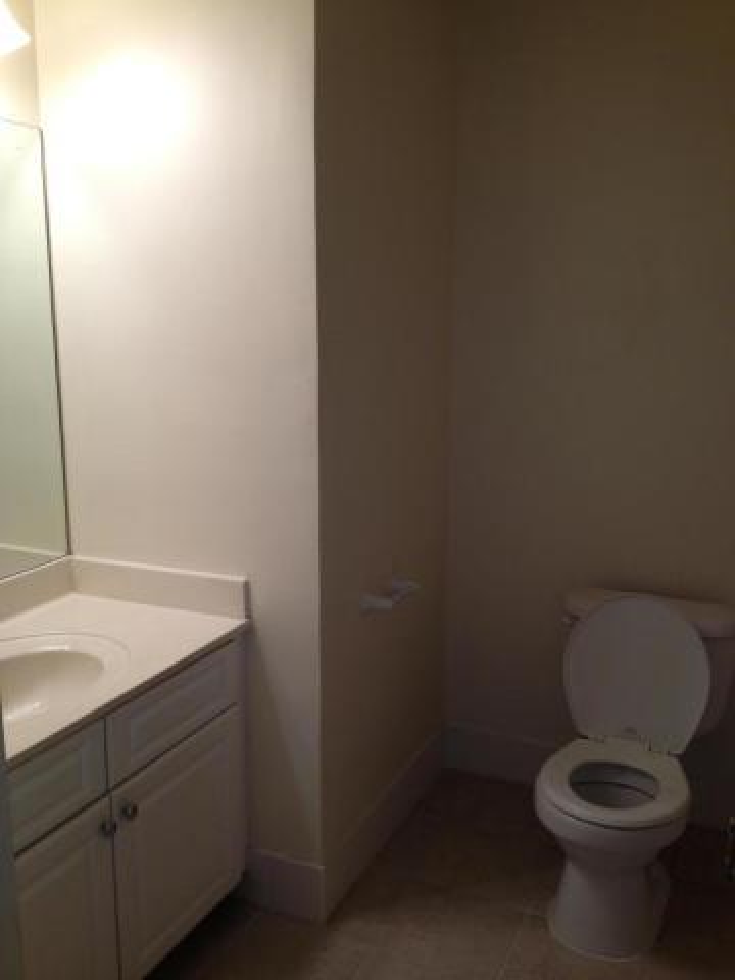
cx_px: 368
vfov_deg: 52.6
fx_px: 991
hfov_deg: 40.7
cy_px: 490
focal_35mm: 35
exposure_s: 1/60
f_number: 2.4
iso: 80
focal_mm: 4.28
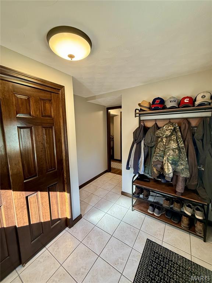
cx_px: 106
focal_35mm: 14
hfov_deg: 85.7
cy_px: 142
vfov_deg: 102.1
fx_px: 114
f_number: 2.2
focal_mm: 2.22
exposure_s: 1/120
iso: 400
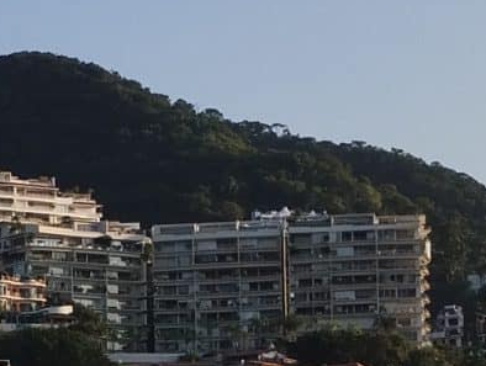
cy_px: 532
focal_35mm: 182
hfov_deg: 10.8
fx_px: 2560
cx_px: 80
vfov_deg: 8.0
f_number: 1.8
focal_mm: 4.27
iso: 100
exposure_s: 1/743
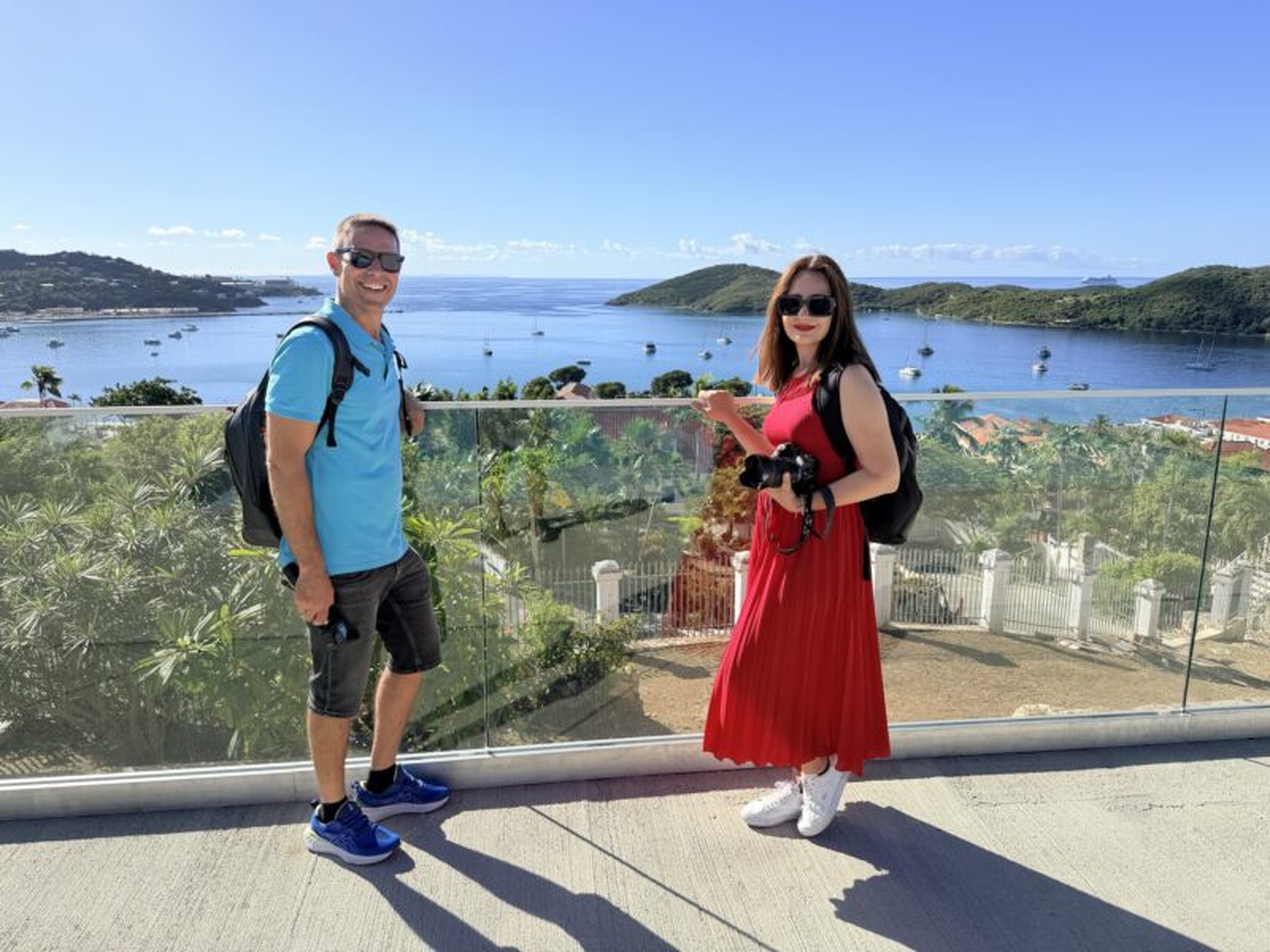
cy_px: 476
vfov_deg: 56.8
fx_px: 881
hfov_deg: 71.6
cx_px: 635
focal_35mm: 24
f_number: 1.78
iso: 80
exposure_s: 1/5319
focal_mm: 6.76
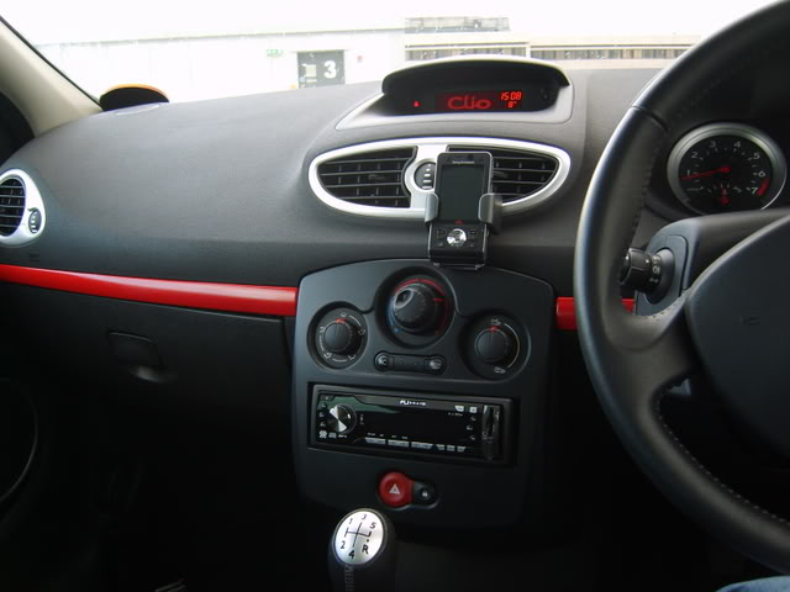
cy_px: 296
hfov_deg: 52.6
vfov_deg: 40.7
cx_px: 395
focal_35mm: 35
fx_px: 799
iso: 50
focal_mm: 7.4
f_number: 2.8
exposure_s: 1/30
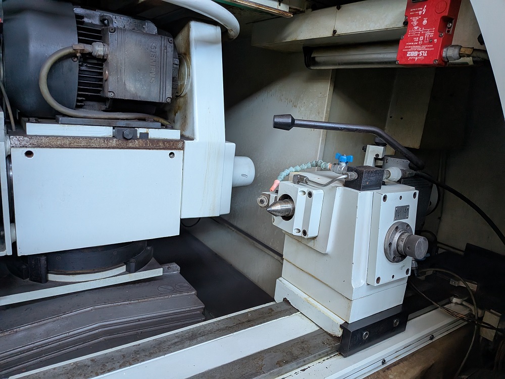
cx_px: 252
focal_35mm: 24
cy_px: 190
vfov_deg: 56.8
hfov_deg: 71.6
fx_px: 350
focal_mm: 4.53
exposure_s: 1/100
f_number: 1.7
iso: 595
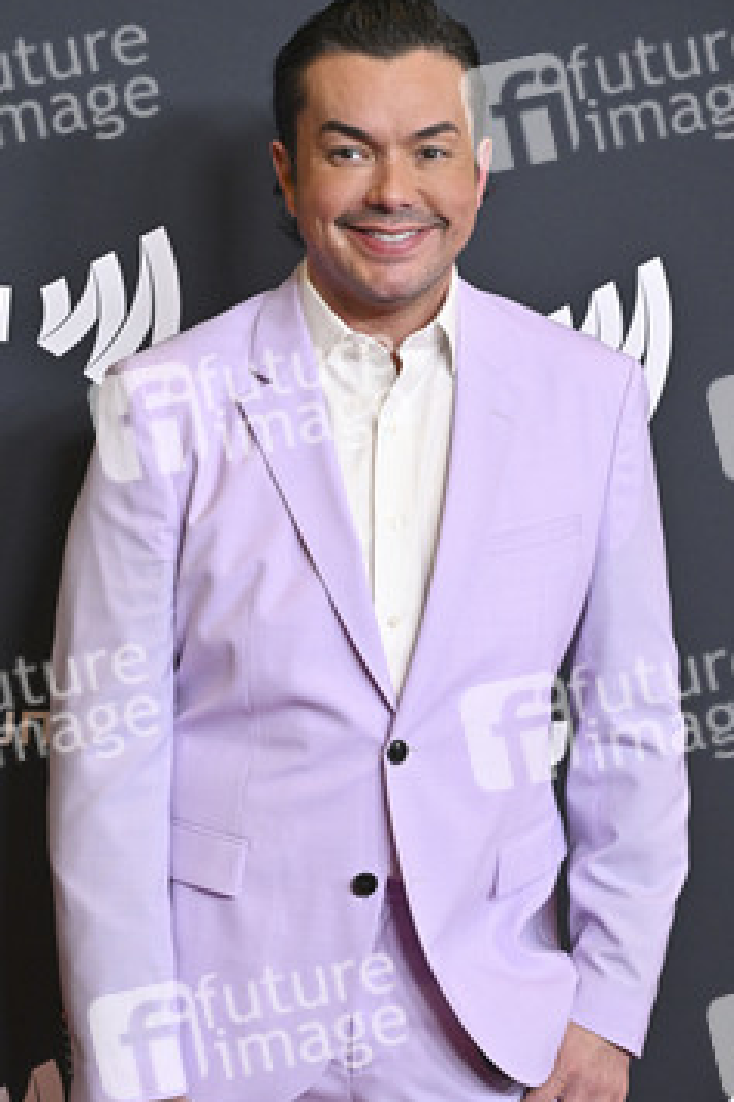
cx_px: 338
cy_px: 563
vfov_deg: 22.4
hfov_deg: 15.0
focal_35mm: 91
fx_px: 2786
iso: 4000
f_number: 5.6
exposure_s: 1/250
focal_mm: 81
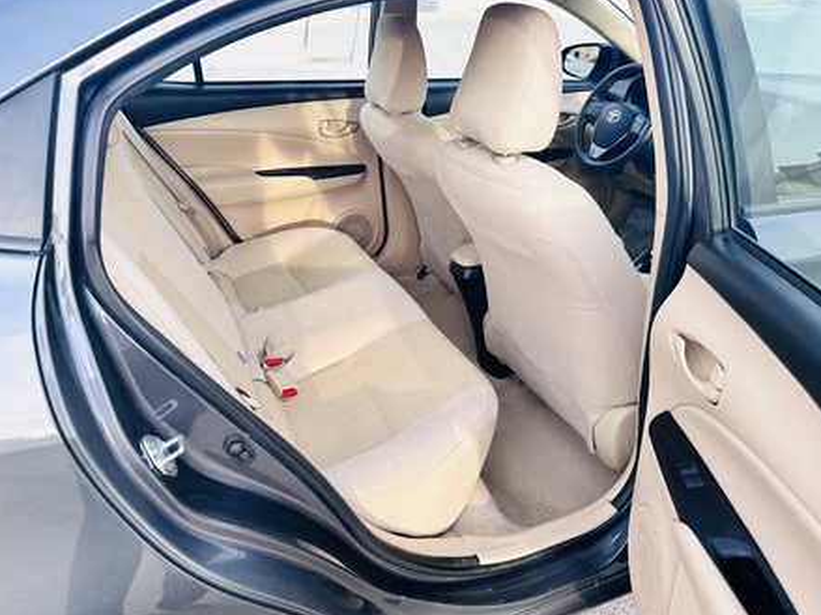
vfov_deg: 54.9
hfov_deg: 69.4
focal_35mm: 25
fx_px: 593
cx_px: 410
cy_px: 313
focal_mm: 6.86
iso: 80
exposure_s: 1/285
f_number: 1.78
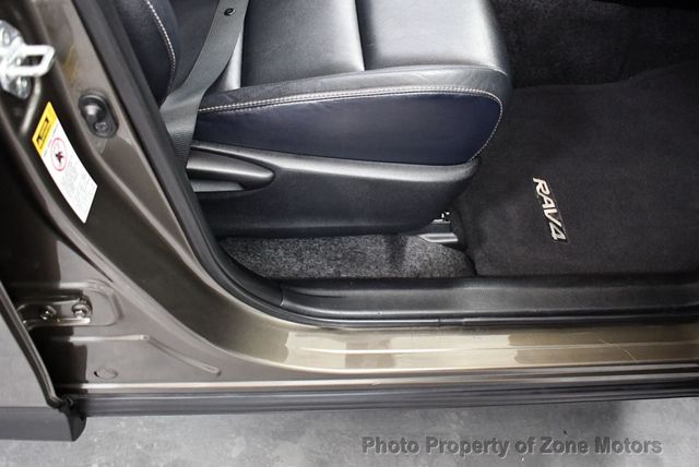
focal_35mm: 36
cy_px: 234
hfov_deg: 53.1
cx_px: 350
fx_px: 700
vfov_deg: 36.9
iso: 3600
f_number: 3.5
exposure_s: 1/60
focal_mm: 18
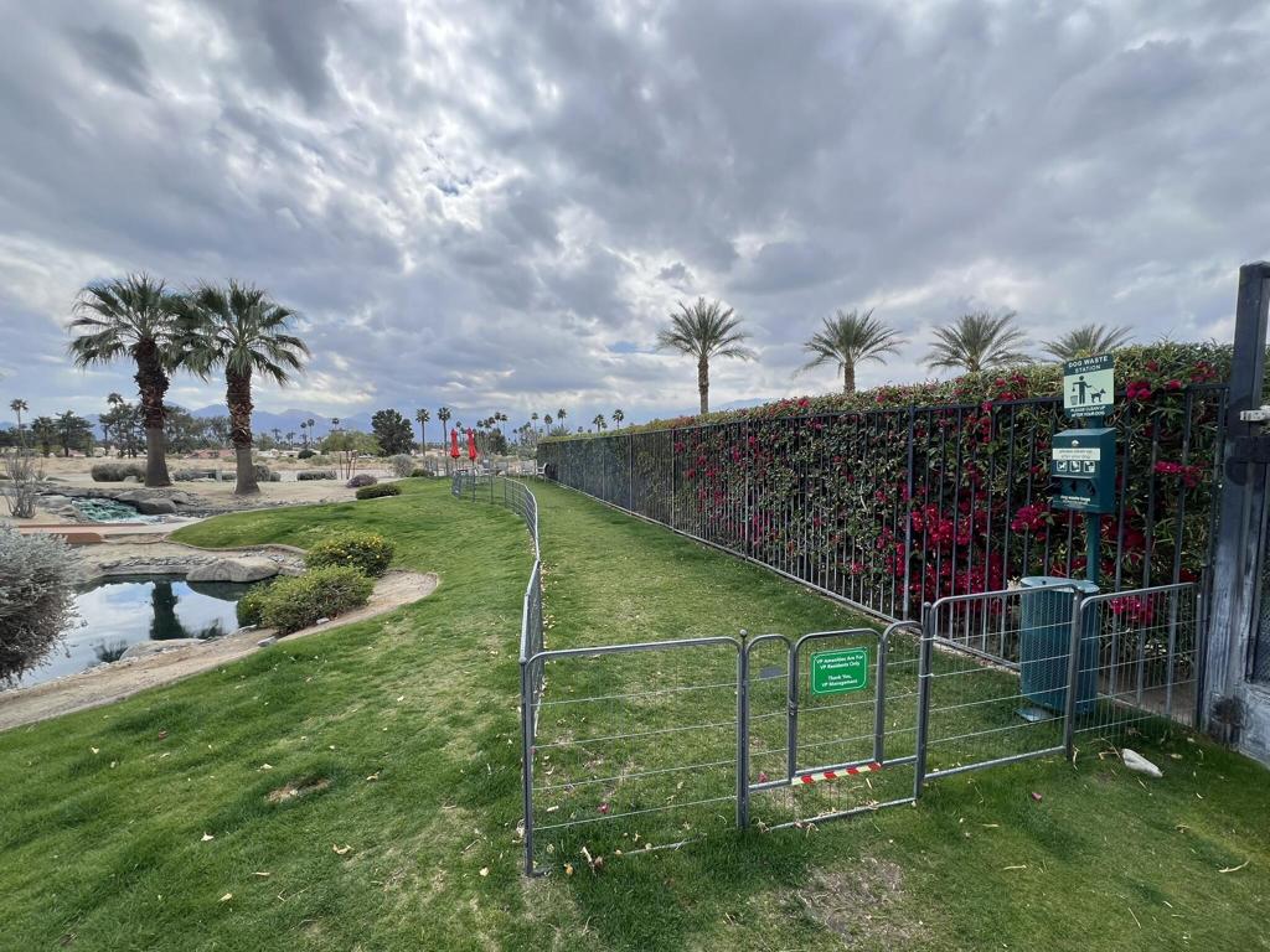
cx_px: 635
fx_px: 477
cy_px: 476
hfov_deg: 106.2
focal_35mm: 13
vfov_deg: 89.9
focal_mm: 1.57
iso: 32
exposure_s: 1/1553
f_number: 1.8
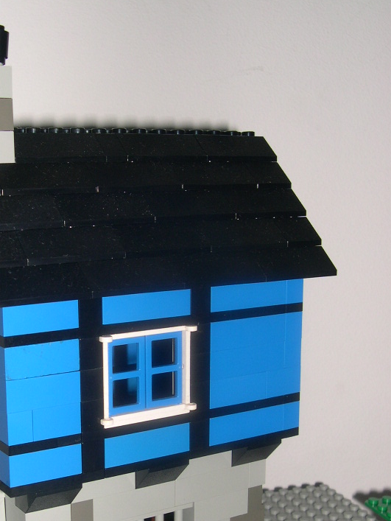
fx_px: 828
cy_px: 344
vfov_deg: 34.6
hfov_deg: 26.3
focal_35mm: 55
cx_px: 112
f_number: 7.6
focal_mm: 8
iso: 100
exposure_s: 1/60
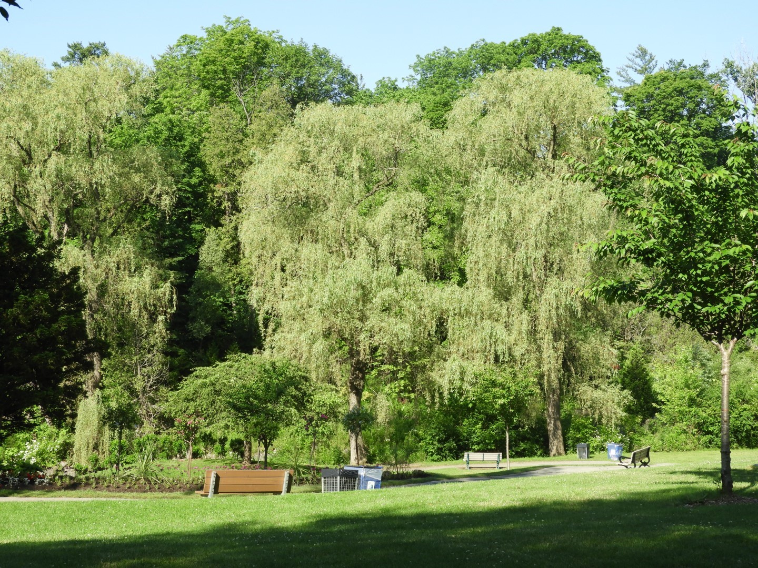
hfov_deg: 32.2
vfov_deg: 24.4
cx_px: 379
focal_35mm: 60
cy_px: 284
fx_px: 1314
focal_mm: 10.7
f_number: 4.2
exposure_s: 1/400
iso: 100
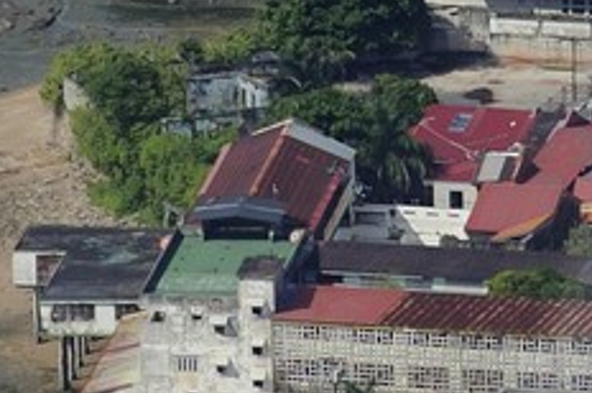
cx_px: 1536
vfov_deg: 1.0
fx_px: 22678
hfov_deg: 1.5
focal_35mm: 1381
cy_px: 699
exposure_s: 1/1000
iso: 200
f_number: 7.1
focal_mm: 200
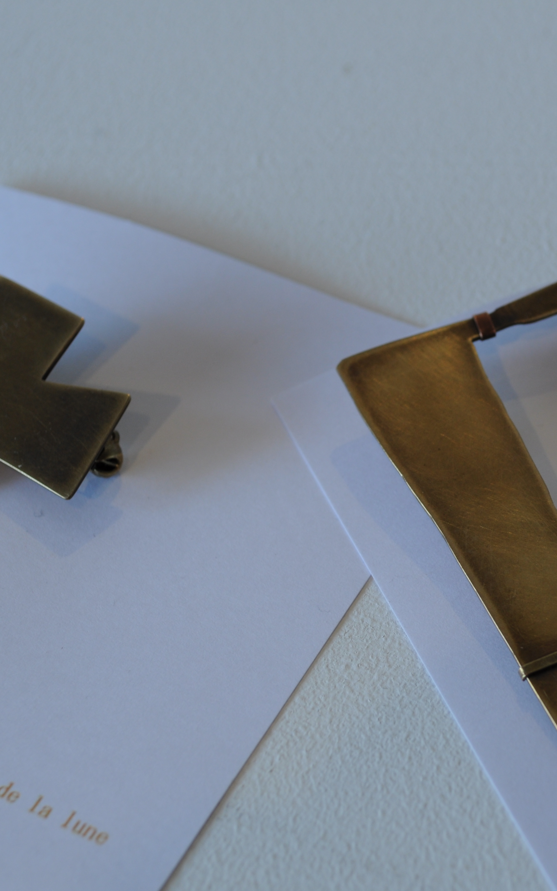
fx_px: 1700
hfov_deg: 18.5
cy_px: 449
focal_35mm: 70
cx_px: 436
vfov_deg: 29.4
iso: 200
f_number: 6.3
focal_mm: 30
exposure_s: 1/125
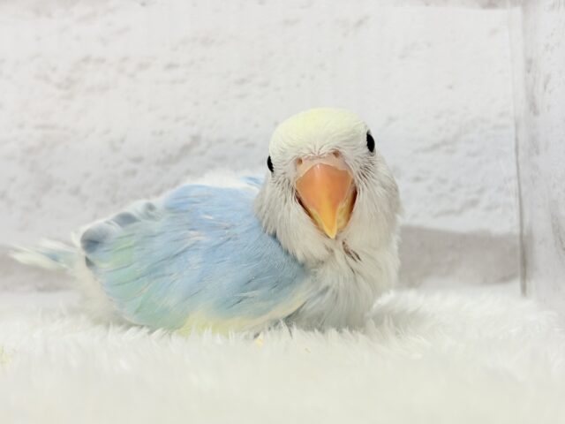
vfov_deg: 28.0
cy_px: 212
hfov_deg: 36.8
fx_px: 849
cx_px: 282
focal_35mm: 52
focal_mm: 5.96
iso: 40
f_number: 1.6
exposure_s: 1/50
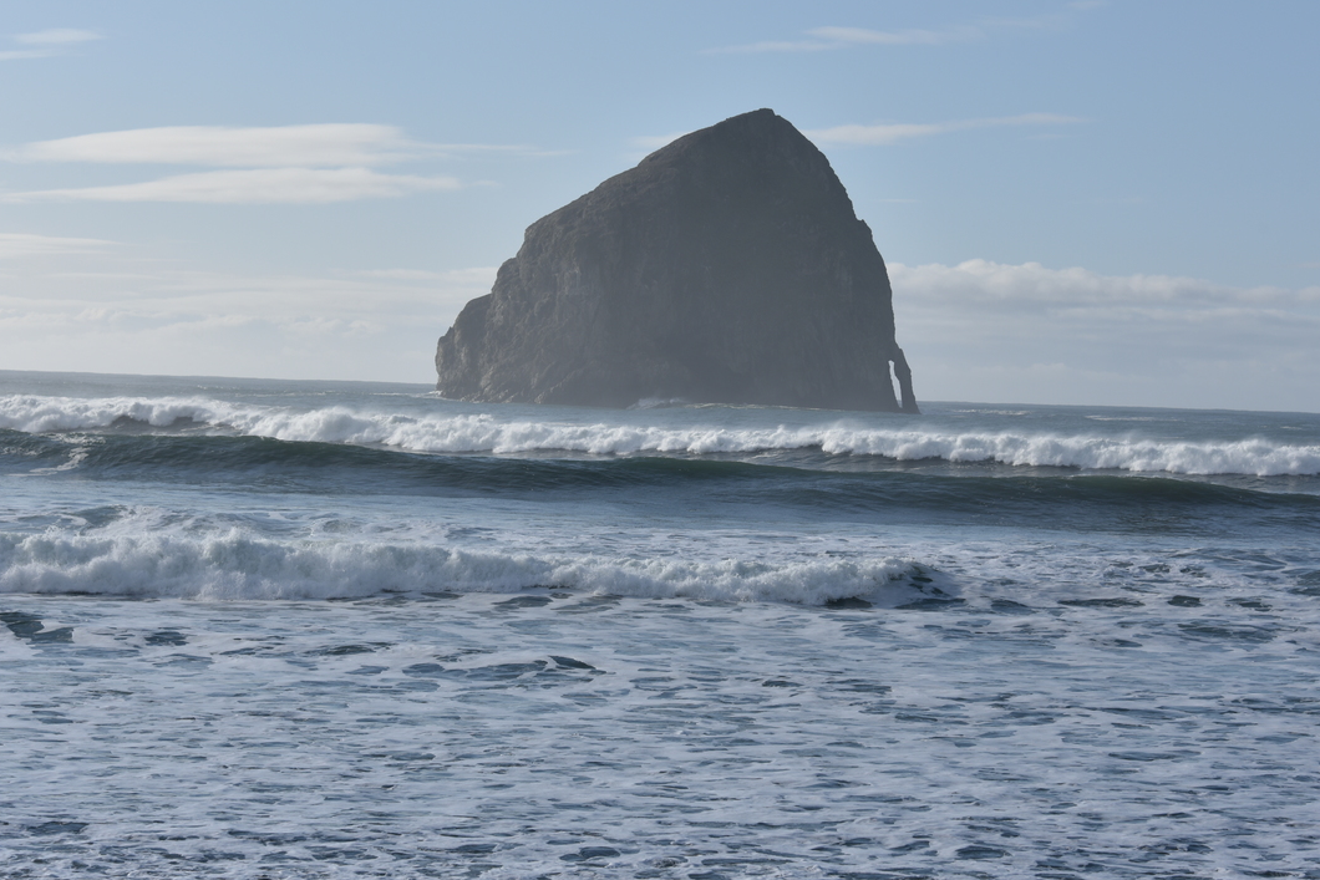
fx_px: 3630
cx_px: 709
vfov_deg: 13.8
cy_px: 393
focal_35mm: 99
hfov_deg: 20.6
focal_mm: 82
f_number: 10
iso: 100
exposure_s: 1/400
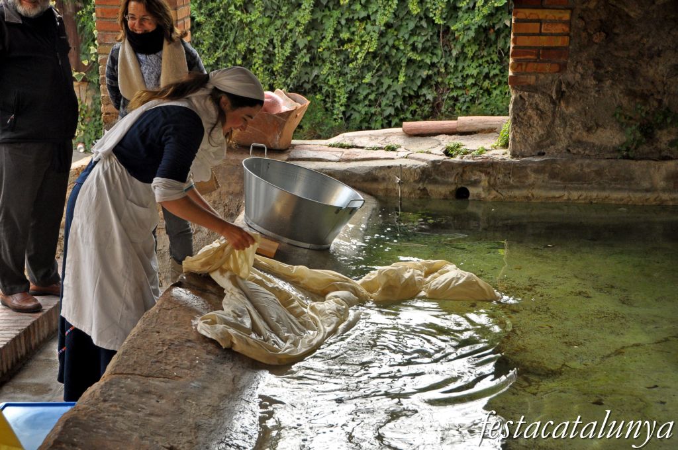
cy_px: 225
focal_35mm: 78
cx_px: 339
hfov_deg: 26.0
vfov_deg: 17.4
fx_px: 1467
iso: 500
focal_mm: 52
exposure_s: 1/200
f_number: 7.1
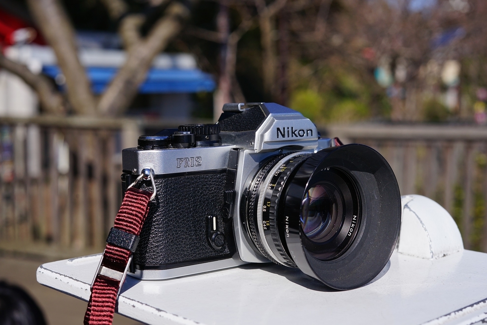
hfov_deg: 39.6
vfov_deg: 27.0
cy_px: 162
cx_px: 244
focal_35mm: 50
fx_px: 676
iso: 200
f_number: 8
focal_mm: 50
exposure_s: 1/800
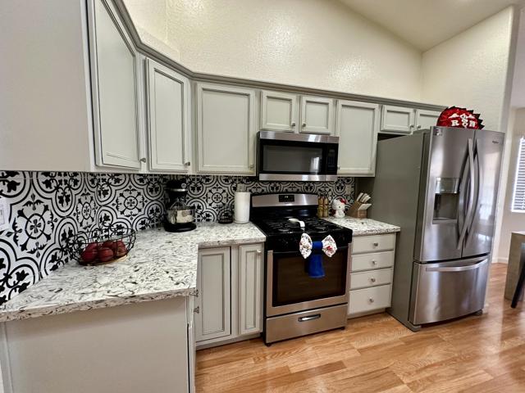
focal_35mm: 14
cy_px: 196
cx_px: 262
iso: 250
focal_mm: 2.22
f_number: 2.2
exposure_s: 1/60
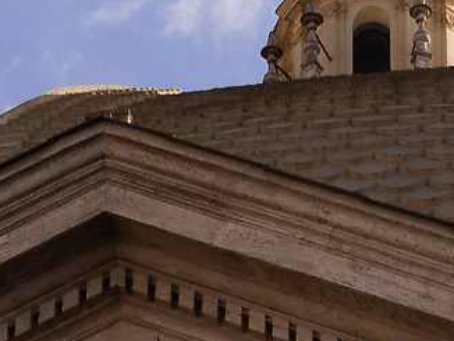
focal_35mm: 206
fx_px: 2704
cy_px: 1058
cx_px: 276
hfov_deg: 9.6
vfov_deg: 6.5
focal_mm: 14
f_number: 9
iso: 200
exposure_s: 1/500
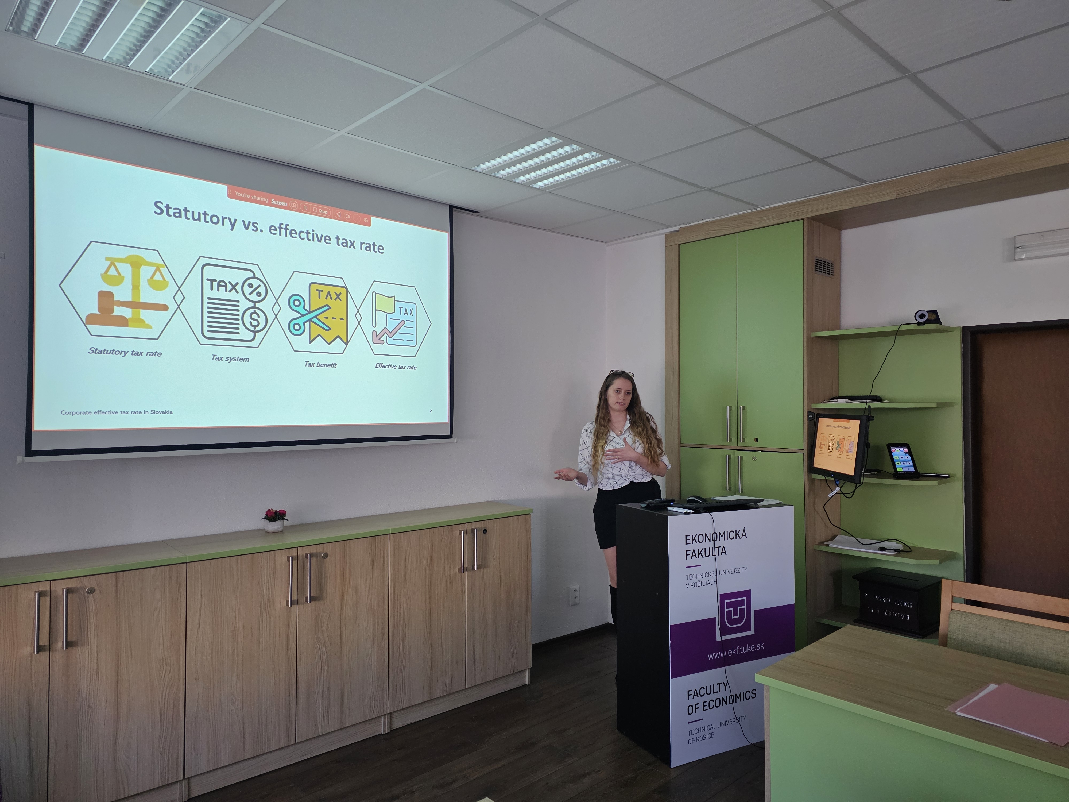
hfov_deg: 73.9
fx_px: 710
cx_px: 534
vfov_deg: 58.9
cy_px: 401
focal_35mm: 23
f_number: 1.7
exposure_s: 1/120
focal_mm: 6.3
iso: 320
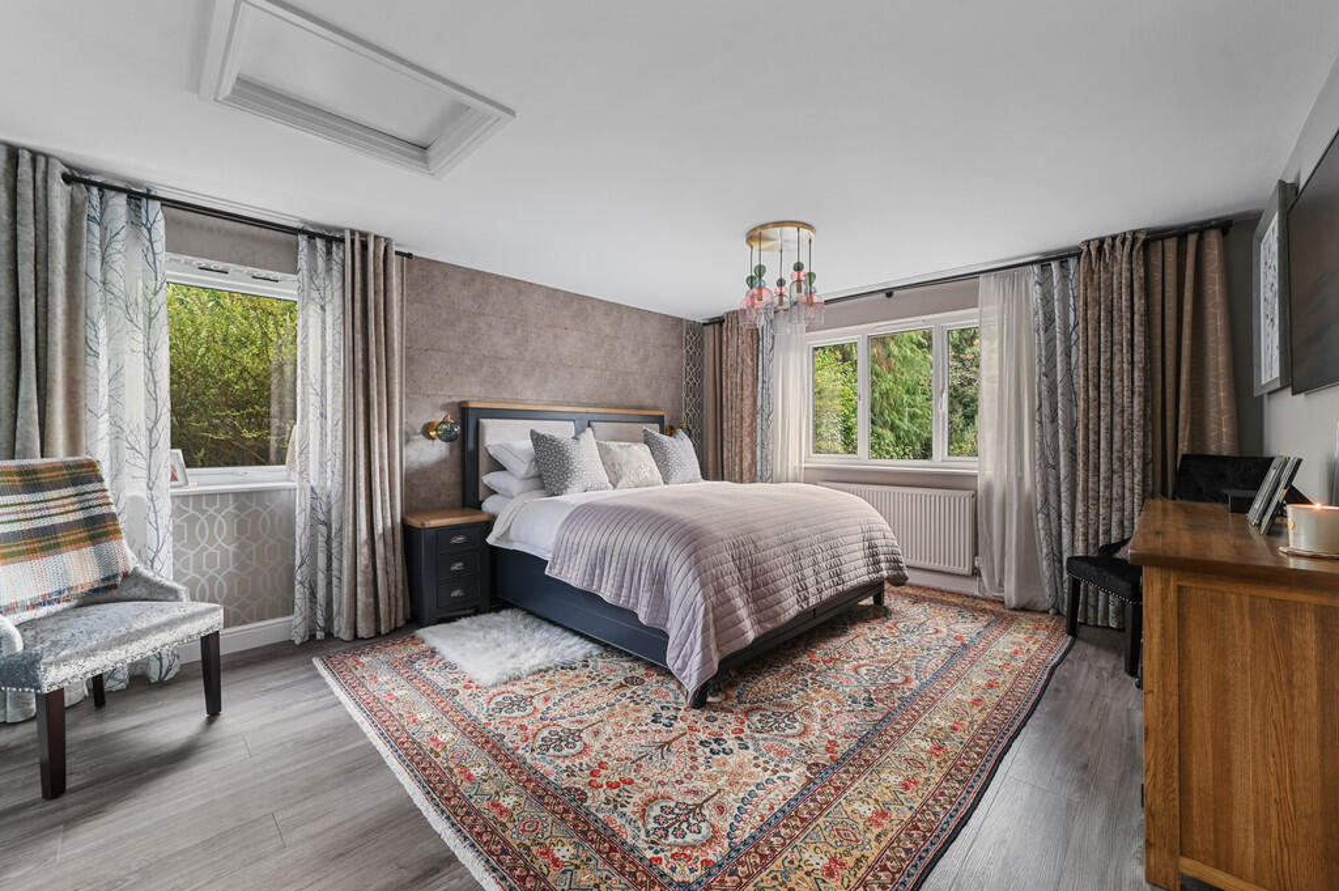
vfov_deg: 81.1
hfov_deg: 104.3
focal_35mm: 14
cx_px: 670
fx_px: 520
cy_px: 446
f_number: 8
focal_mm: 14
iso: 400
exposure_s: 1/2.5
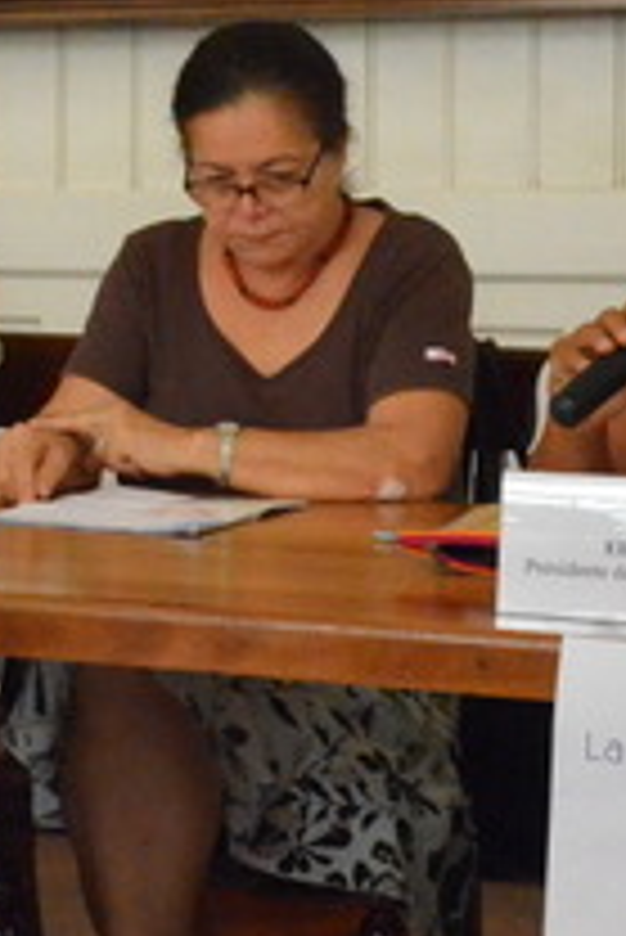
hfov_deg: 10.8
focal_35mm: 121
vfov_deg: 16.9
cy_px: 310
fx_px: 3148
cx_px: -428
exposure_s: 1/200
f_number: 7.1
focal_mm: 21
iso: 6400
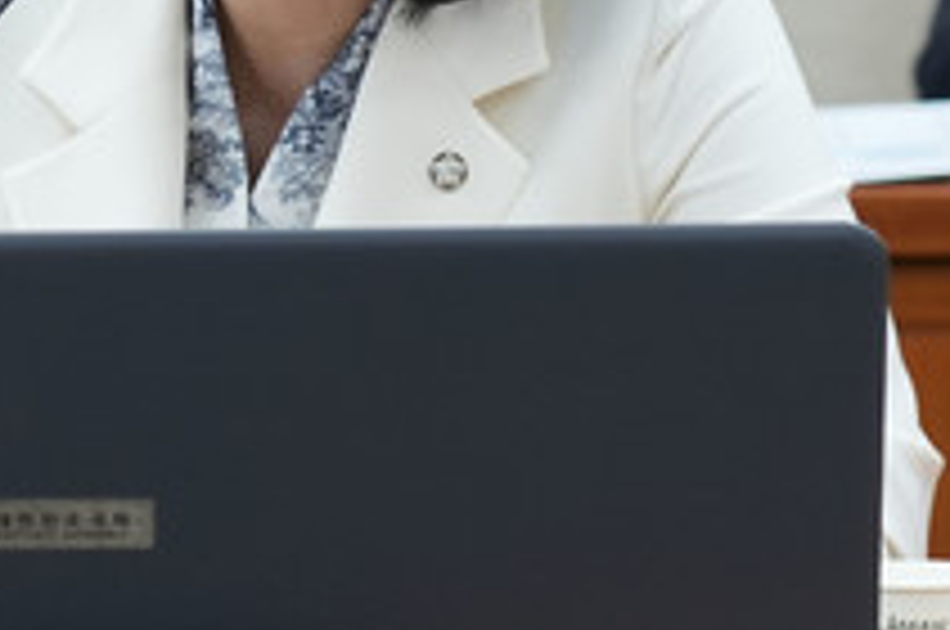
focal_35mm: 208
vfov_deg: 6.6
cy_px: 14
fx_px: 5480
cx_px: 347
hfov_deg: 9.9
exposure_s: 1/160
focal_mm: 73
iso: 1250
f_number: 4
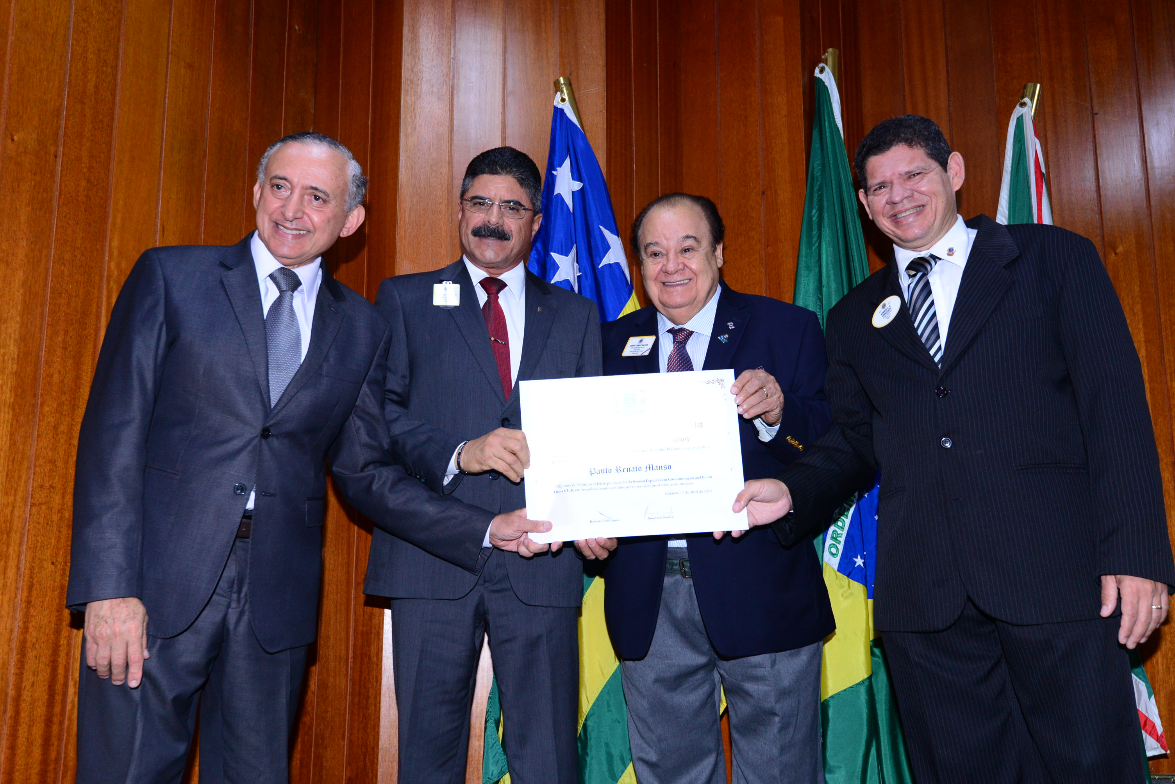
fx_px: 1143
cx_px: 588
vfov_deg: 37.9
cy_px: 392
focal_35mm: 35
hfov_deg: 54.4
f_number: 5
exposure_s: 1/125
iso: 1600
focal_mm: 35
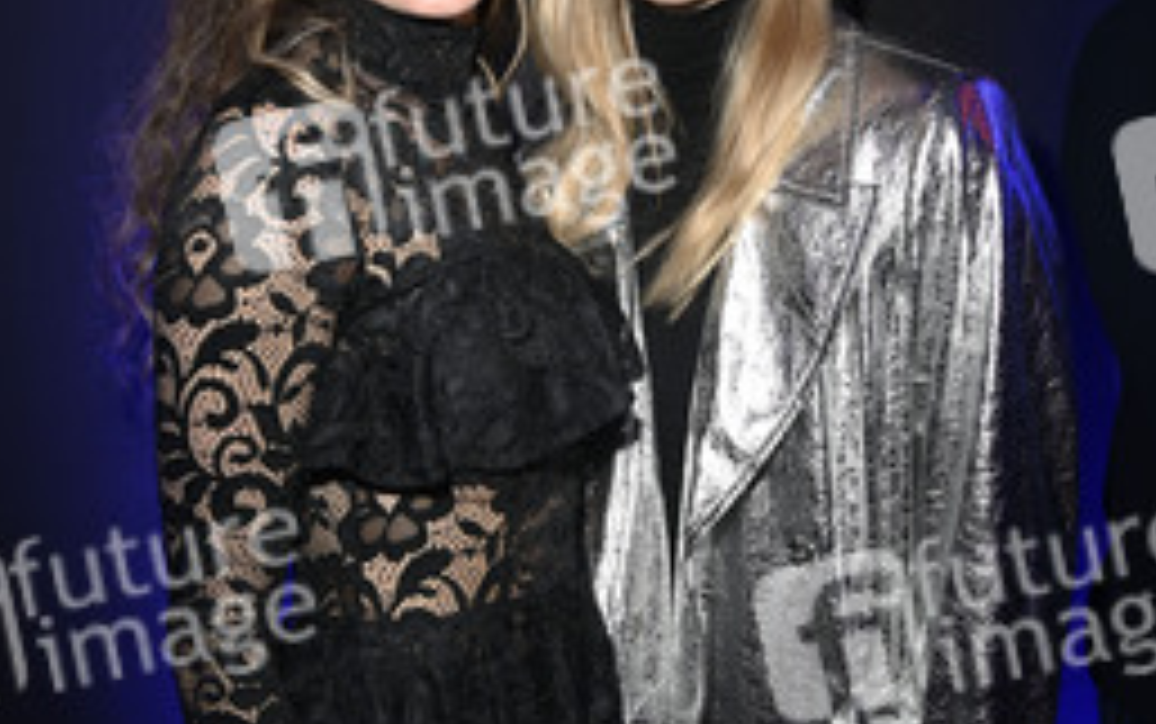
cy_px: 391
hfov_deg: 51.5
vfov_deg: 33.6
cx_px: 576
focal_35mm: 38
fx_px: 1198
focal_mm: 24
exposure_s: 1/40
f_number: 5.6
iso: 2000
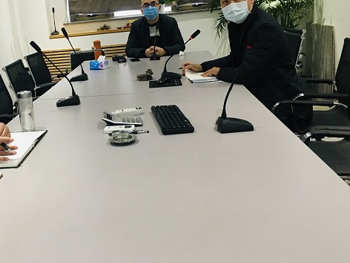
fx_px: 435
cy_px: 79
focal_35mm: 43
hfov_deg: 42.9
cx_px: 102
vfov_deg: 33.2
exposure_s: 1/17
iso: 125
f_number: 2.2
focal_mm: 4.15
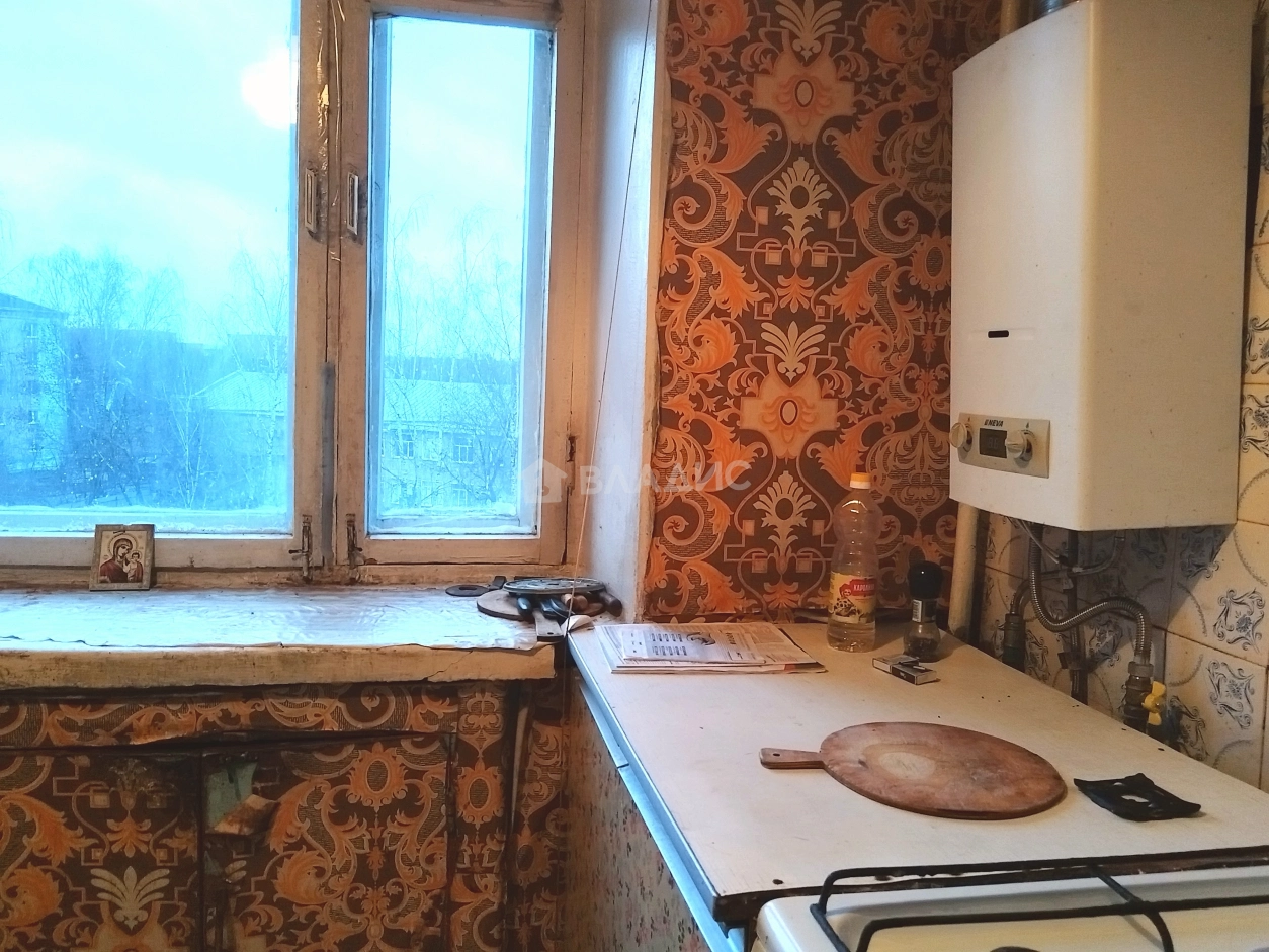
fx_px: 953
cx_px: 634
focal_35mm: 26
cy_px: 476
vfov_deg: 53.1
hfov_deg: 67.3
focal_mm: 4.95
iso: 496
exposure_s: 1/33.3
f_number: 1.9
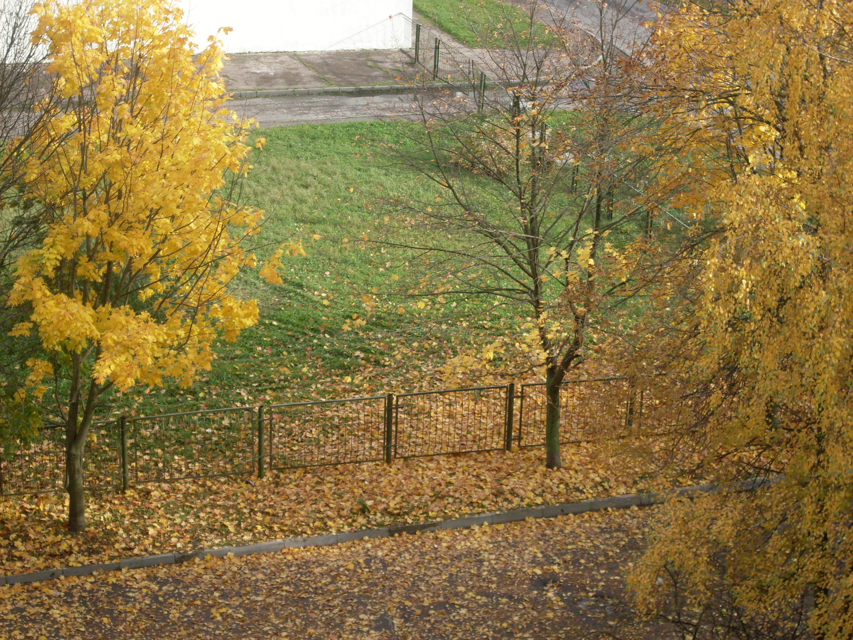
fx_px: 1996
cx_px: 426
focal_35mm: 81
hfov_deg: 24.1
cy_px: 320
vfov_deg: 18.2
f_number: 4
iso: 80
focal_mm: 13.5
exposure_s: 1/250
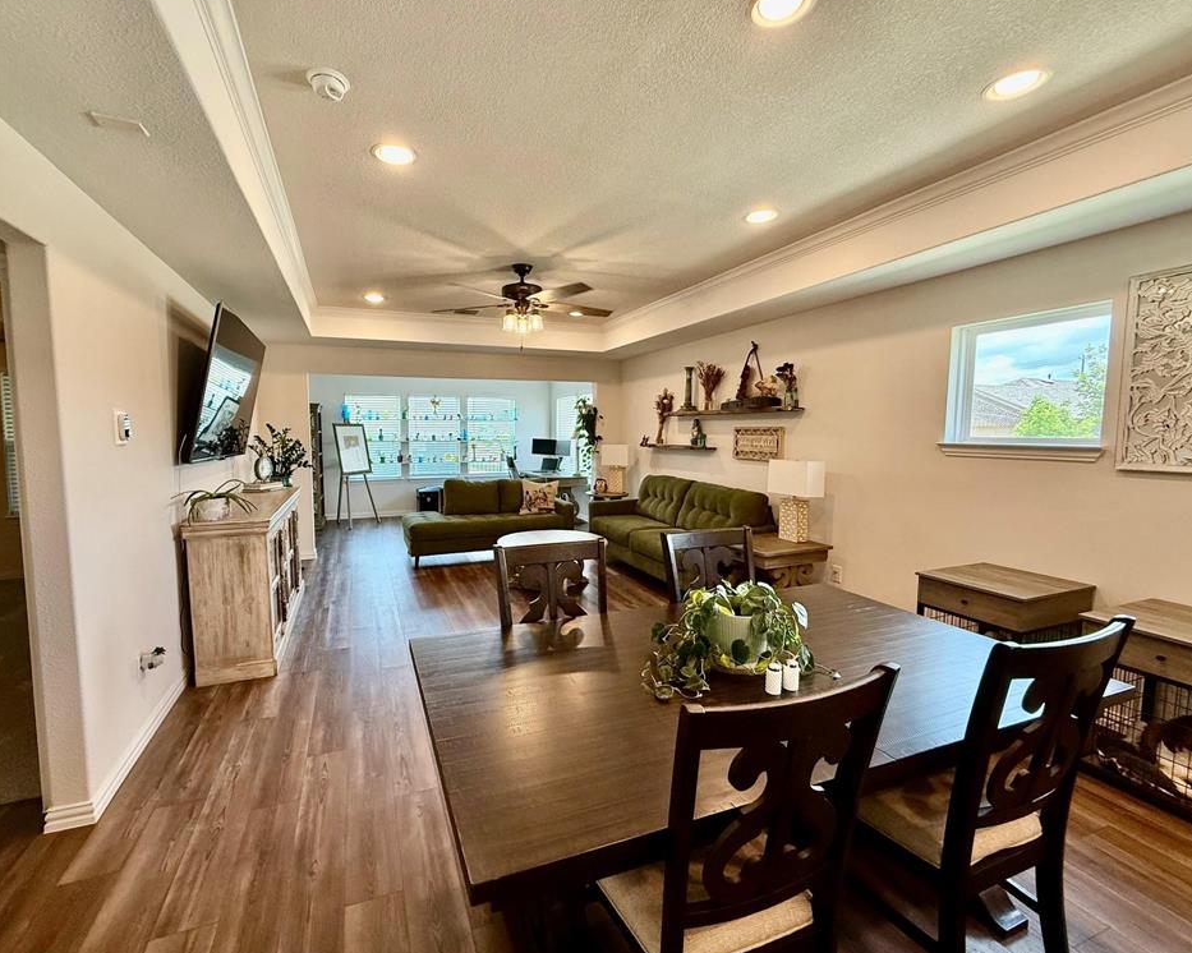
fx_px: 529
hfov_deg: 96.6
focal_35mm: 15
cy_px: 471
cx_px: 547
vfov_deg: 84.0
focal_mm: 2.22
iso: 200
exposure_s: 1/120
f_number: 2.2
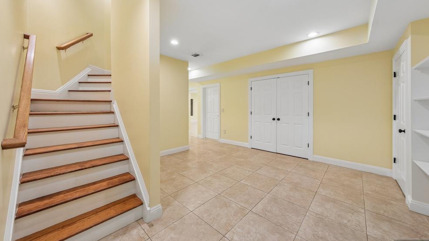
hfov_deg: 110.8
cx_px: 216
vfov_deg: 78.3
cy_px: 111
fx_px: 148
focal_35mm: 13
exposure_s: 1/13
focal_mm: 8
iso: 400
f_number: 8
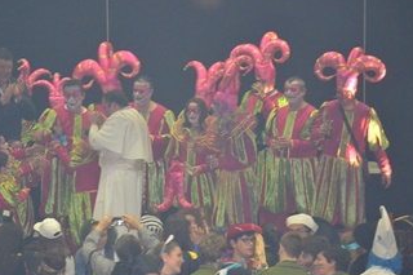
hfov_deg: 9.3
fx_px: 2542
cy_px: 128
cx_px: 160
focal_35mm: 222
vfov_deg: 6.2
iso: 3200
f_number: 4.5
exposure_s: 1/60
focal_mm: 105
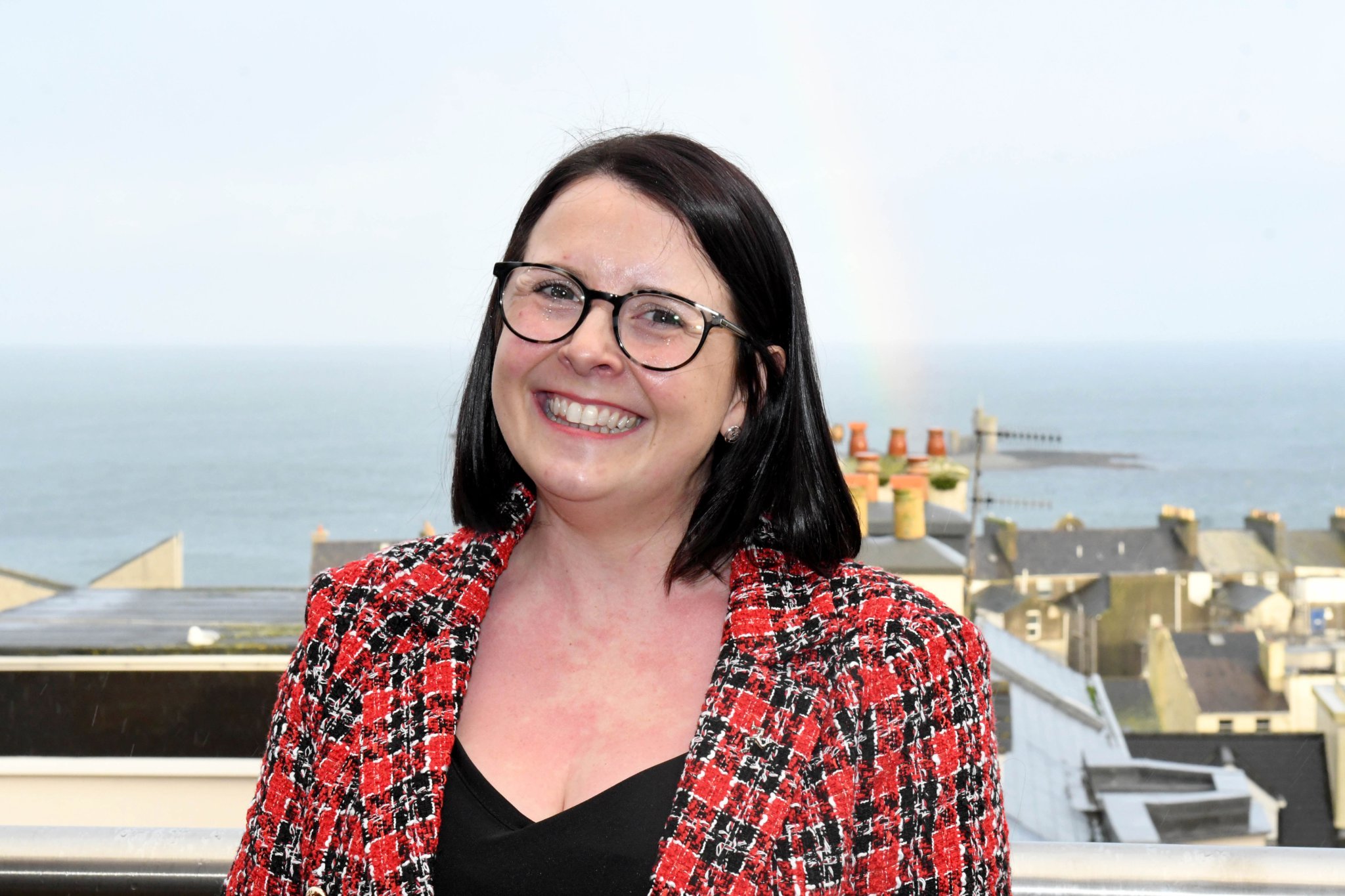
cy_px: 448
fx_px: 2802
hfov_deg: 27.0
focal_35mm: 75
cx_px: 672
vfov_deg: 18.2
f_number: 13
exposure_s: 1/250
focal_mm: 50
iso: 2000
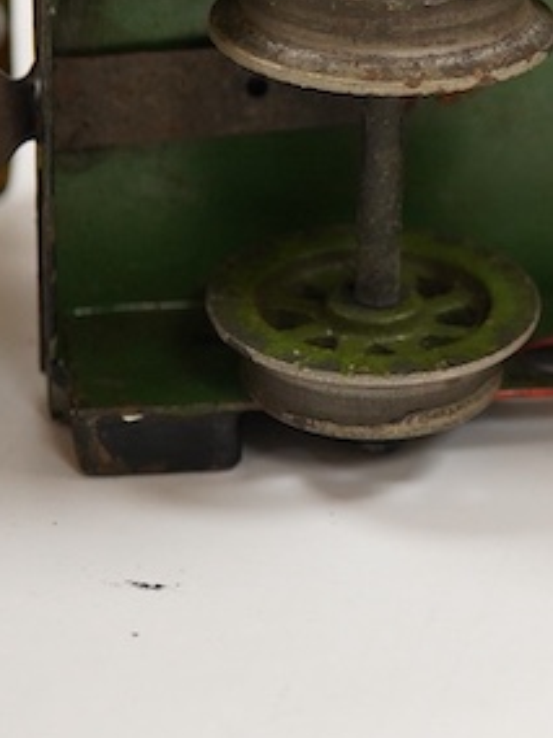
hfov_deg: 10.6
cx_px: 727
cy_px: 140
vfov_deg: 14.3
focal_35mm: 137
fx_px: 2918
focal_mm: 30
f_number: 7.1
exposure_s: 1/125
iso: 1250
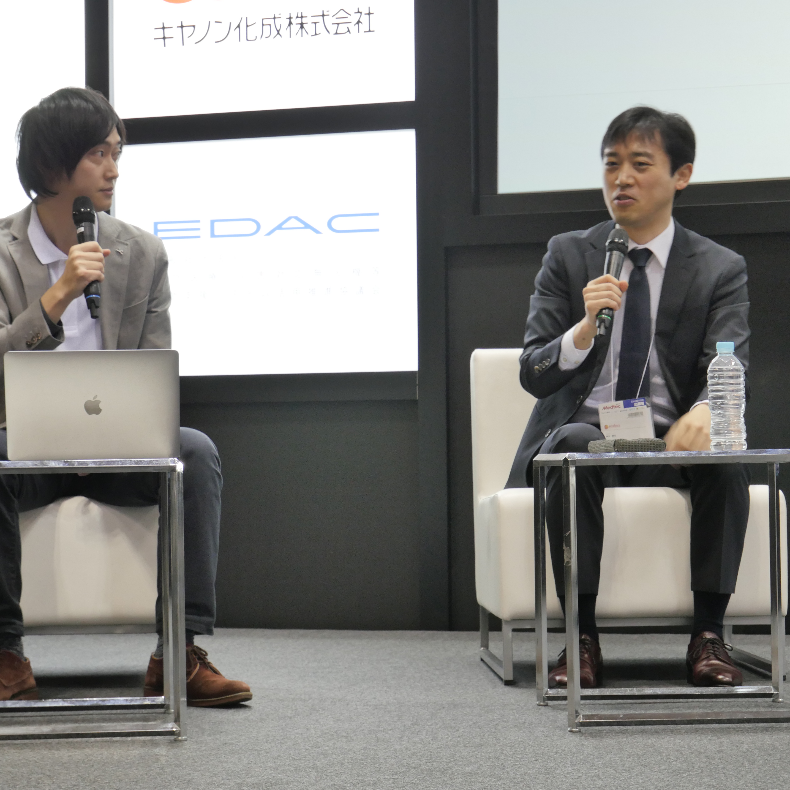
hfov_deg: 20.4
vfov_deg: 20.4
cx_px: 323
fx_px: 2195
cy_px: 395
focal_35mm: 85
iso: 800
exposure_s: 1/20
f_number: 6.3
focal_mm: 36
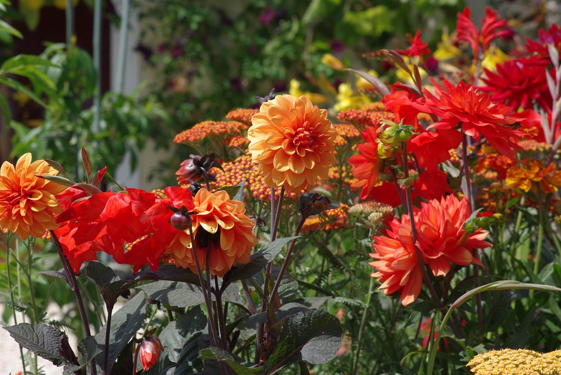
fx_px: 1638
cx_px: 280
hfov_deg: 19.4
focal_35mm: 105
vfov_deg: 13.1
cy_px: 188
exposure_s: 1/400
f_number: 8
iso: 200
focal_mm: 70
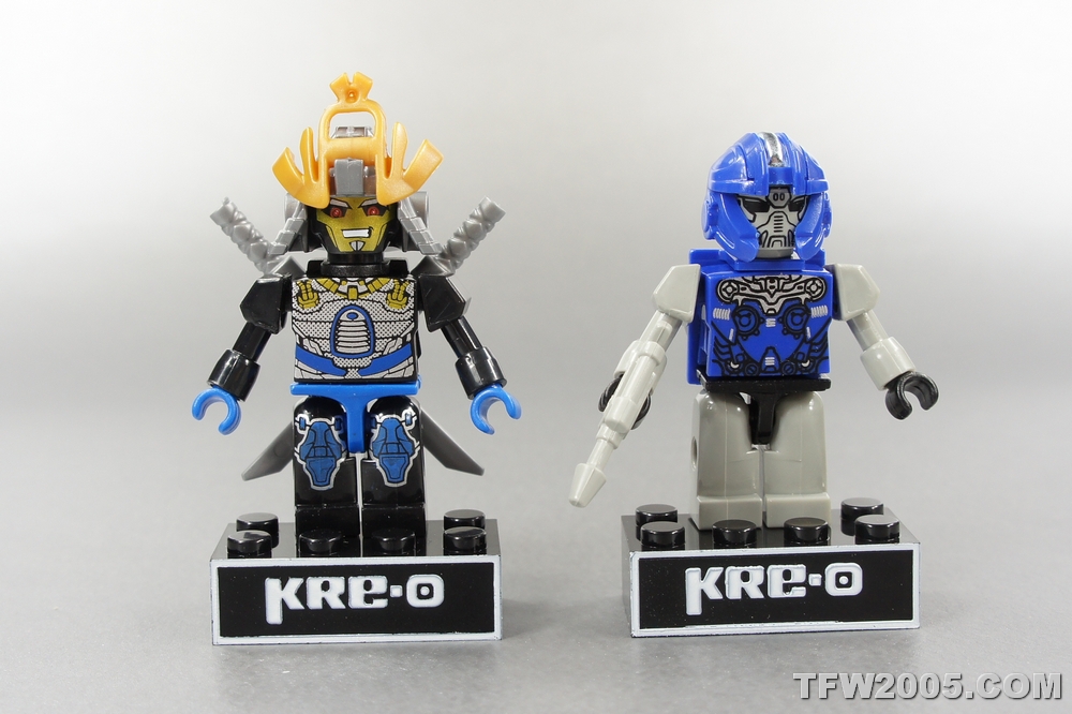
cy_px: 357
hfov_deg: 53.1
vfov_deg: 36.8
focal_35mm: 36
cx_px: 536
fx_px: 1072
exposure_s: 1/60
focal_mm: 24
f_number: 8
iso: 400
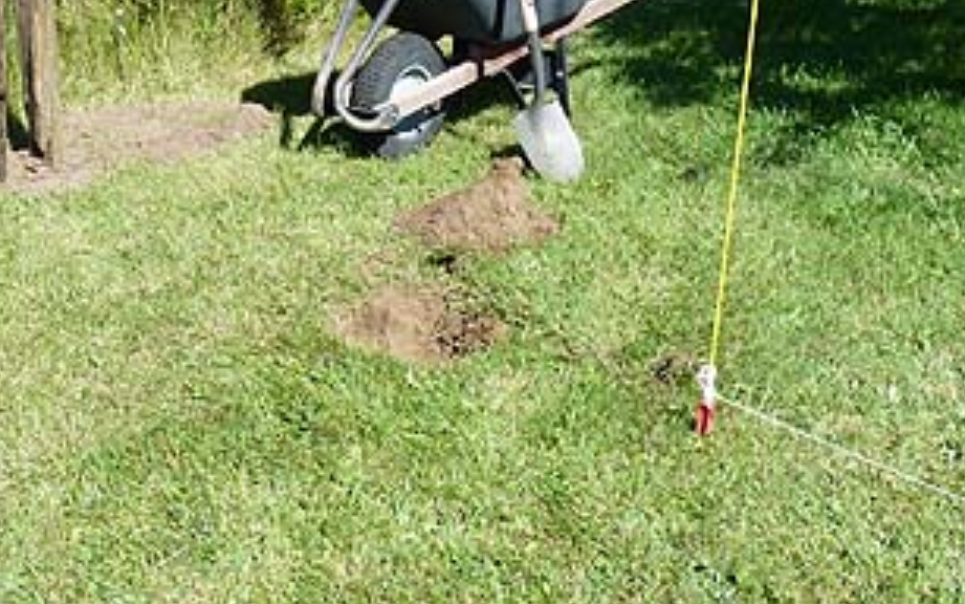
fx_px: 1473
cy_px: 236
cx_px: 229
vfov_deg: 23.1
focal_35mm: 56
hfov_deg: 35.4
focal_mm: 4.8
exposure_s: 1/200
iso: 100
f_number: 5.6
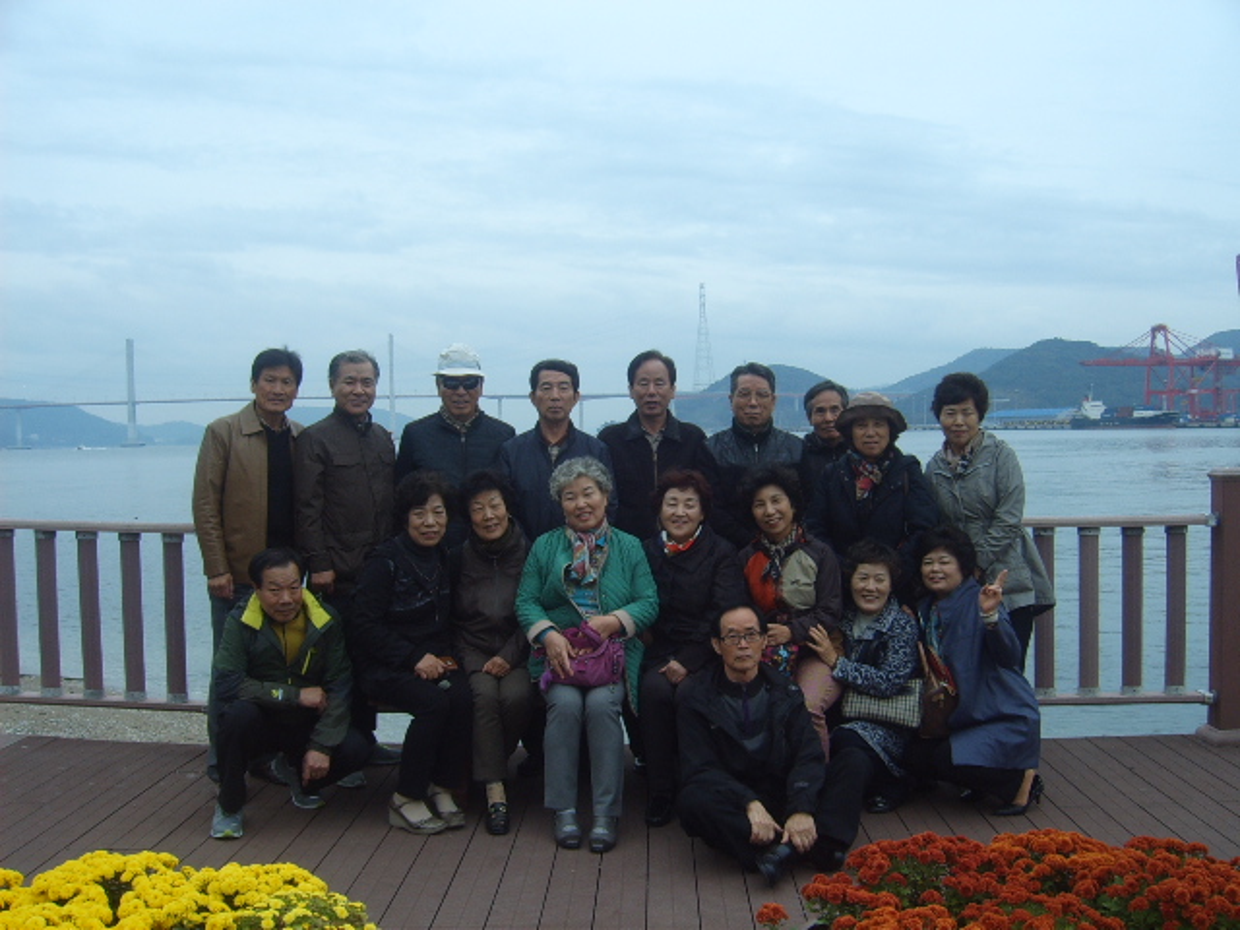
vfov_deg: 40.7
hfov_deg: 52.6
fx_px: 1254
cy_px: 465
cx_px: 620
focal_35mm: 35
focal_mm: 5.8
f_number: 5.8
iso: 50
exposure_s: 1/90
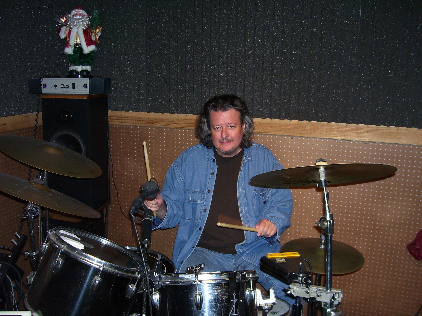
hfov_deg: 54.0
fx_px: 414
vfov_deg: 41.8
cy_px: 158
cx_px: 211
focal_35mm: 34
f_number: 2.7
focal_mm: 5.6
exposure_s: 1/45
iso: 80
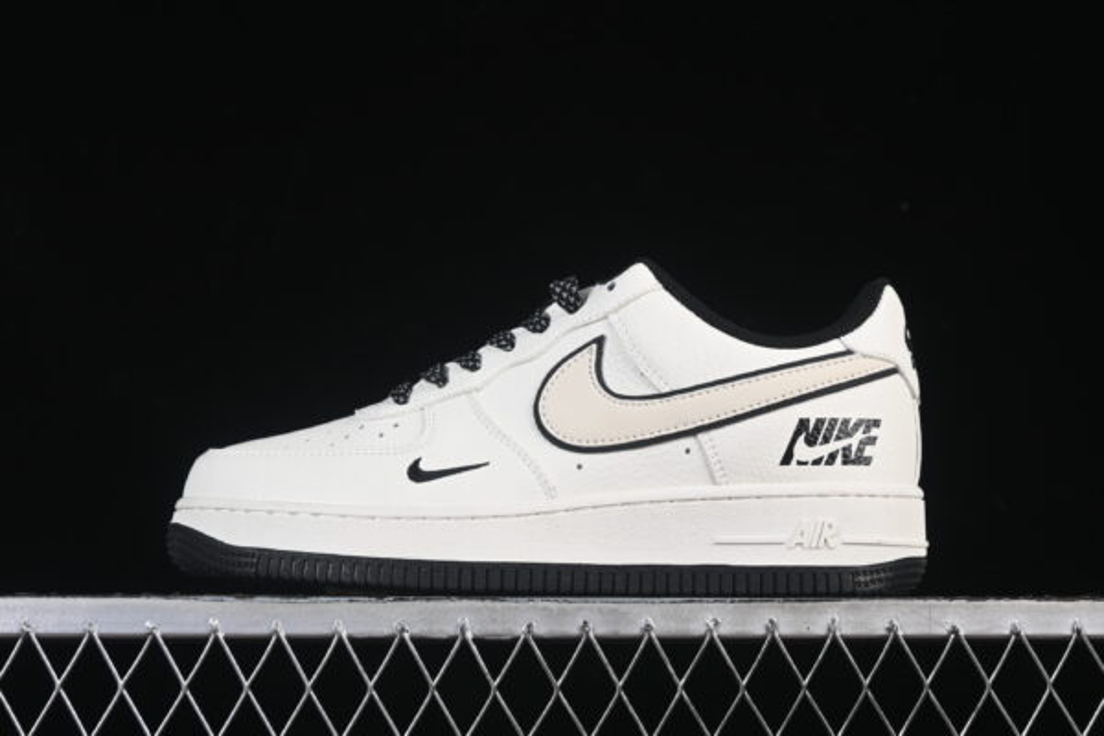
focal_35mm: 75
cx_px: 552
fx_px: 2300
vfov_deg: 18.2
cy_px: 368
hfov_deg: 27.0
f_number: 8
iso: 160
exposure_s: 1/80
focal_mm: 50
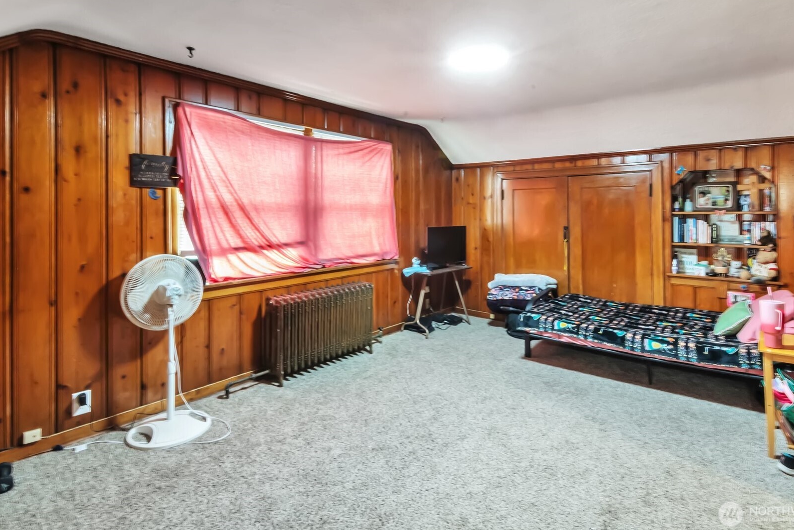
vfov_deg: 68.8
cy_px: 252
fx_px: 387
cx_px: 417
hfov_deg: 91.4
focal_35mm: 18
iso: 800
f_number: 20
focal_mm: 11
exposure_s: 2
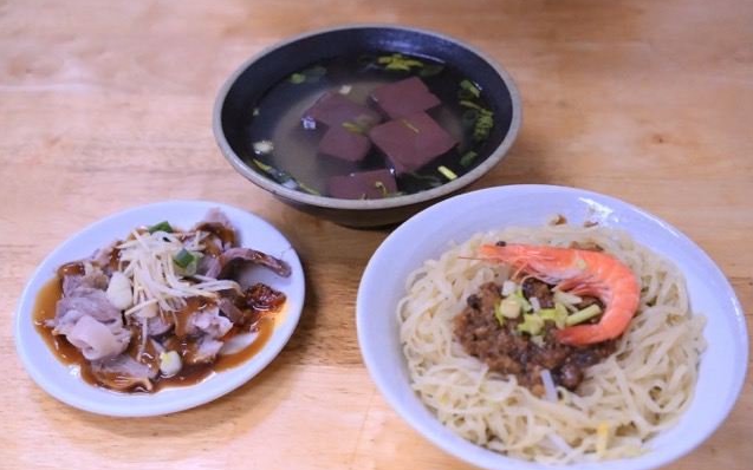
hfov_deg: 47.2
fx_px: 862
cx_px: 376
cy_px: 247
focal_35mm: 42
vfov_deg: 30.5
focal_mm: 27
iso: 3200
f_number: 3.6
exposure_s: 1/1000
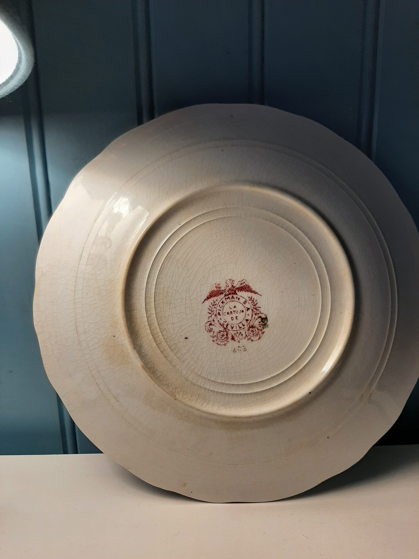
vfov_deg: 67.3
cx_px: 210
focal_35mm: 26
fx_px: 420
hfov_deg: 53.1
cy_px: 280
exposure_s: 1/50
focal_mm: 3.93
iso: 40
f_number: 1.7
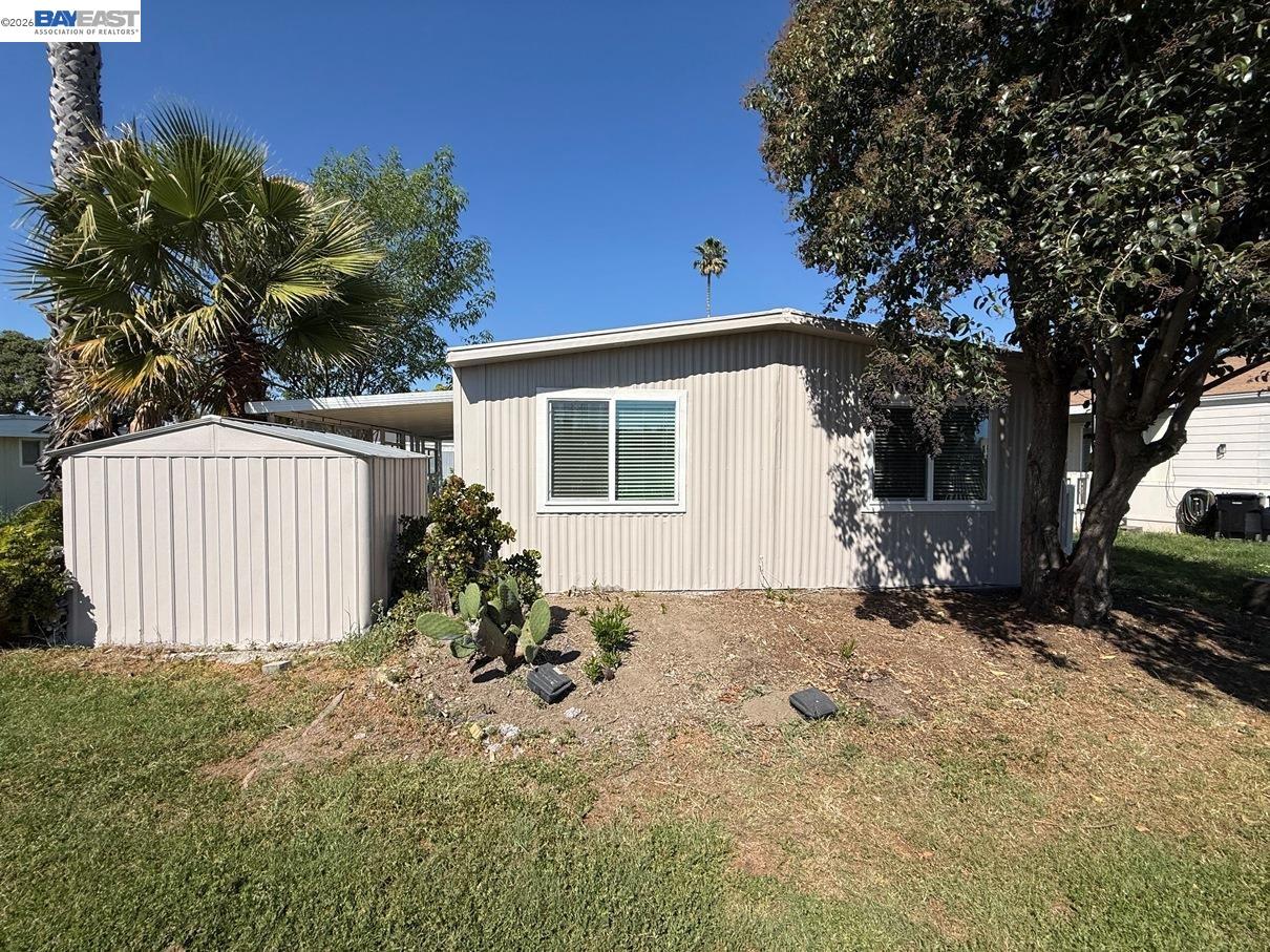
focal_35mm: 14
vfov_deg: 85.7
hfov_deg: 102.1
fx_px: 514
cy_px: 476
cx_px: 635
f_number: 2.2
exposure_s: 1/2976
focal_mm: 2.22
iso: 50
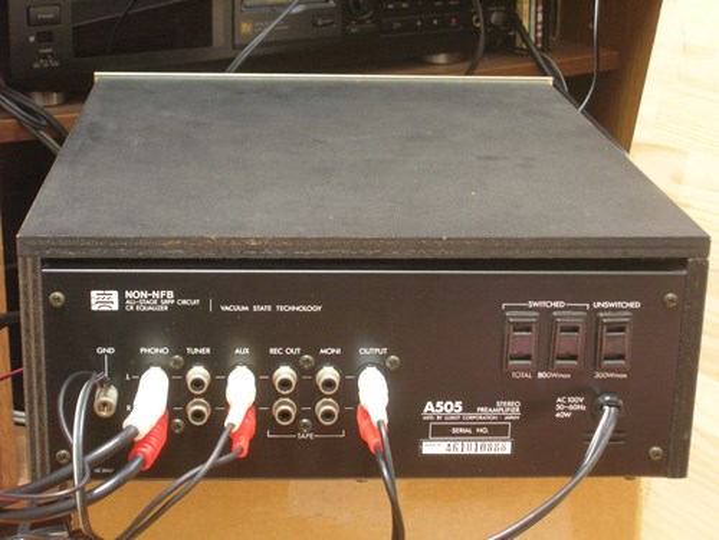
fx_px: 1454
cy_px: 270
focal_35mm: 70
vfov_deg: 21.0
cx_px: 360
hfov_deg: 27.8
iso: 200
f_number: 3.9
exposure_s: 1/1.6
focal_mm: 11.7
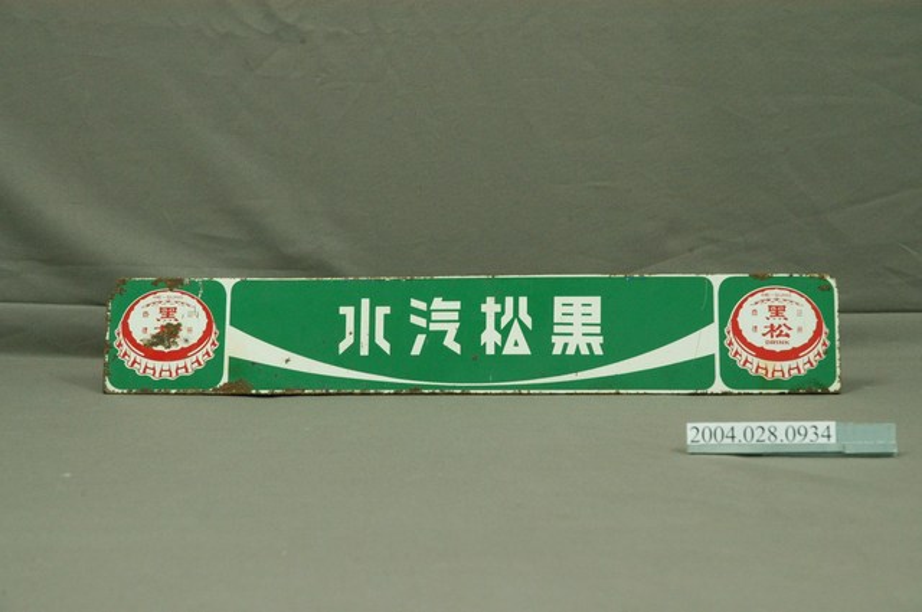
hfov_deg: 19.5
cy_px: 306
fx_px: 2686
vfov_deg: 13.0
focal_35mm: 105
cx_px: 461
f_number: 8
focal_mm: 70
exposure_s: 1/8
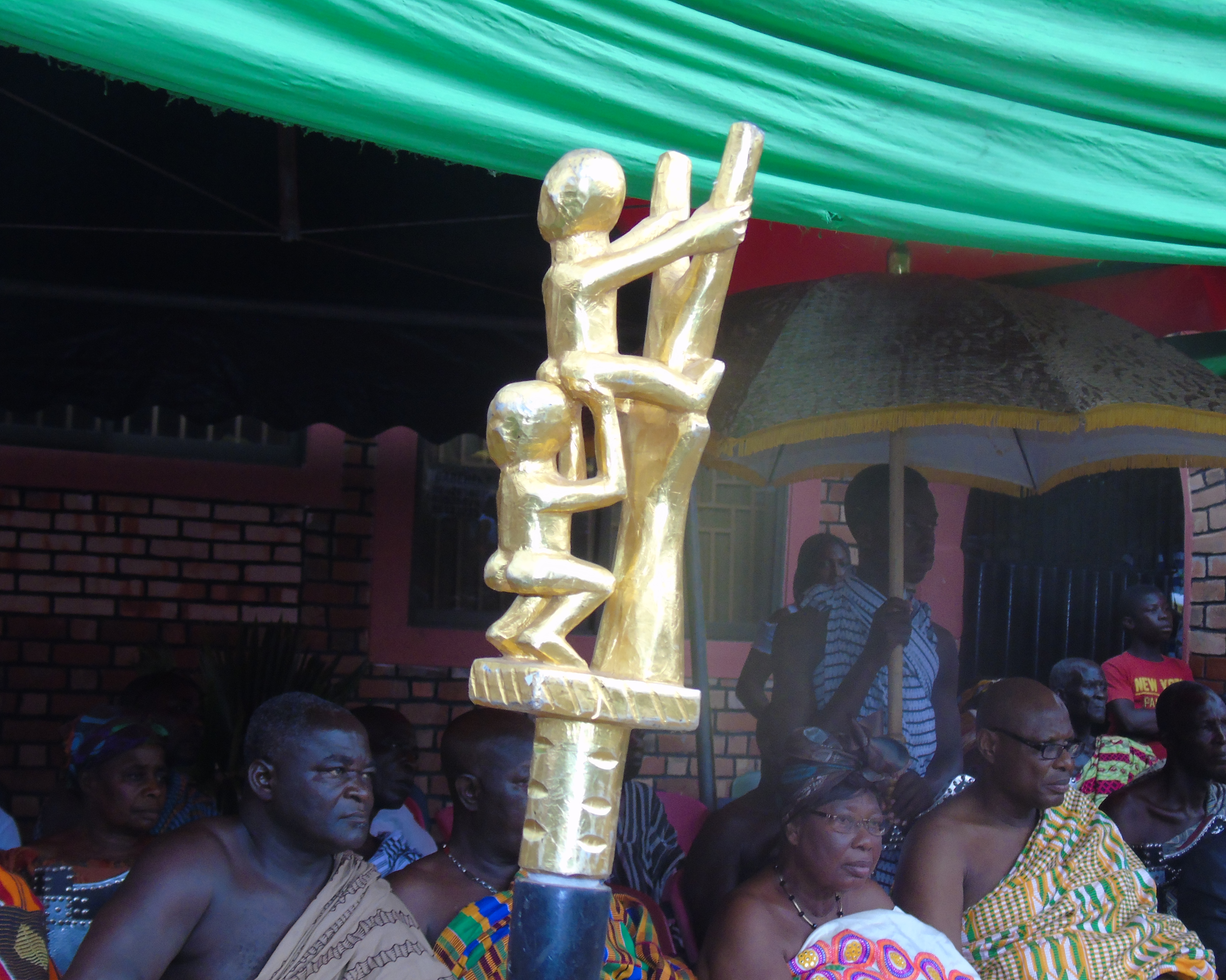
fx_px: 2358
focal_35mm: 65
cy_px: 493
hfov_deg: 29.1
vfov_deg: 23.5
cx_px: 596
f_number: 4.5
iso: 200
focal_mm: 11
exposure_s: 1/60
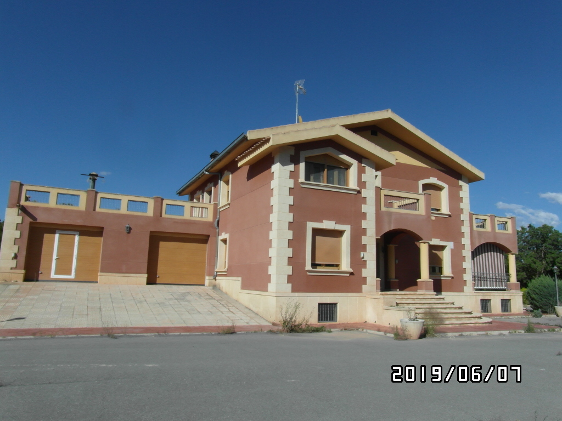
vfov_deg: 56.8
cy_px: 210
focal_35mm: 24
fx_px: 390
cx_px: 281
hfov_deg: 71.6
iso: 80
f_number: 7.3
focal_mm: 4
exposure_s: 1/350
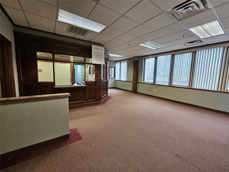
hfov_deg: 106.2
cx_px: 114
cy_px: 86
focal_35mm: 13
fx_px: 86
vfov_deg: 89.9
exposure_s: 1/40
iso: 320
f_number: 2.2
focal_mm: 2.2
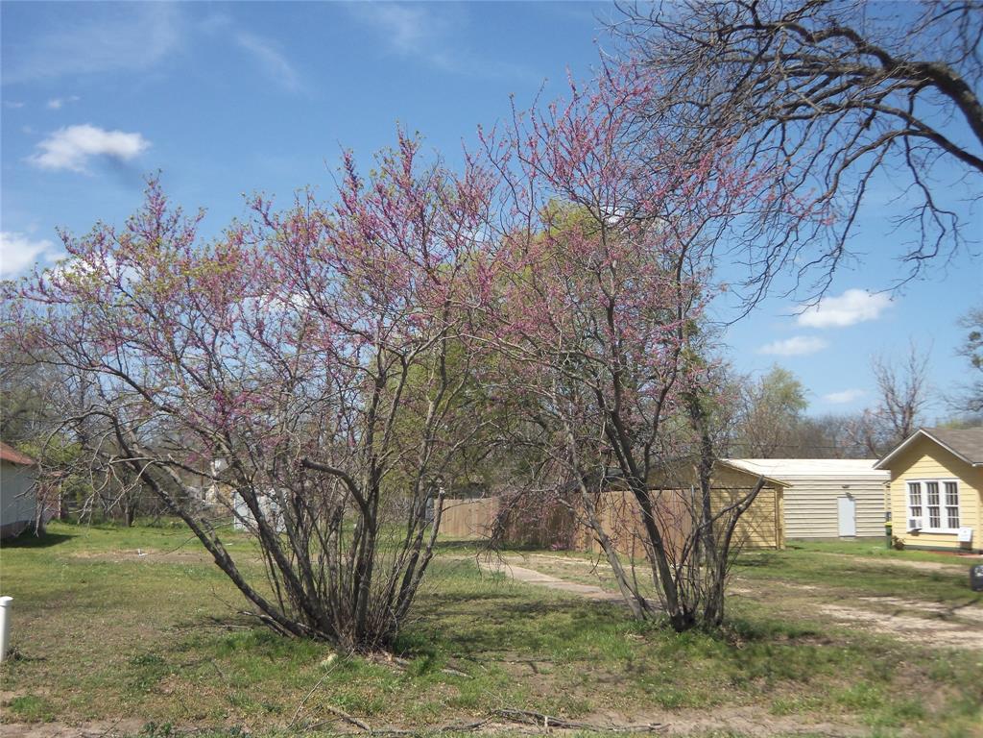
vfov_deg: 37.7
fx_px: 1079
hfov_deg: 49.0
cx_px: 492
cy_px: 369
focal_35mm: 38
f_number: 4.3
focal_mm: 6.8
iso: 64
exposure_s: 1/400
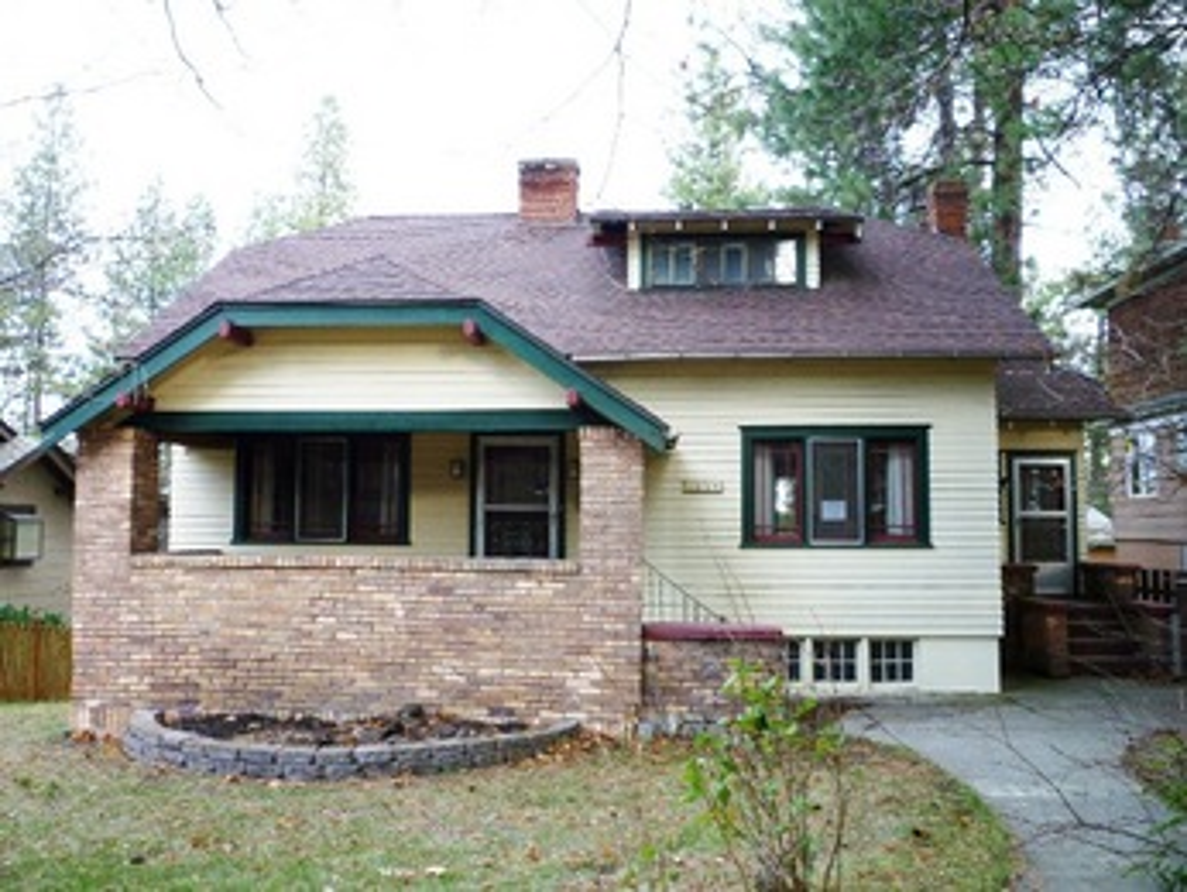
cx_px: 594
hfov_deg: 61.6
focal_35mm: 29
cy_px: 446
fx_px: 995
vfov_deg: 48.3
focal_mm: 5.2
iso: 80
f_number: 3.3
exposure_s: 1/30
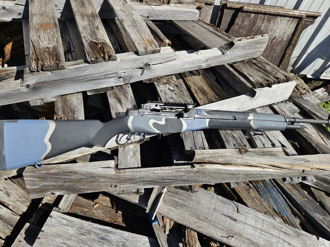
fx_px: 229
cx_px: 158
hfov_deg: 71.6
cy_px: 124
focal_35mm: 24
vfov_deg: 56.8
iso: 25
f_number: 1.8
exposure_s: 1/1681
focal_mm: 5.4
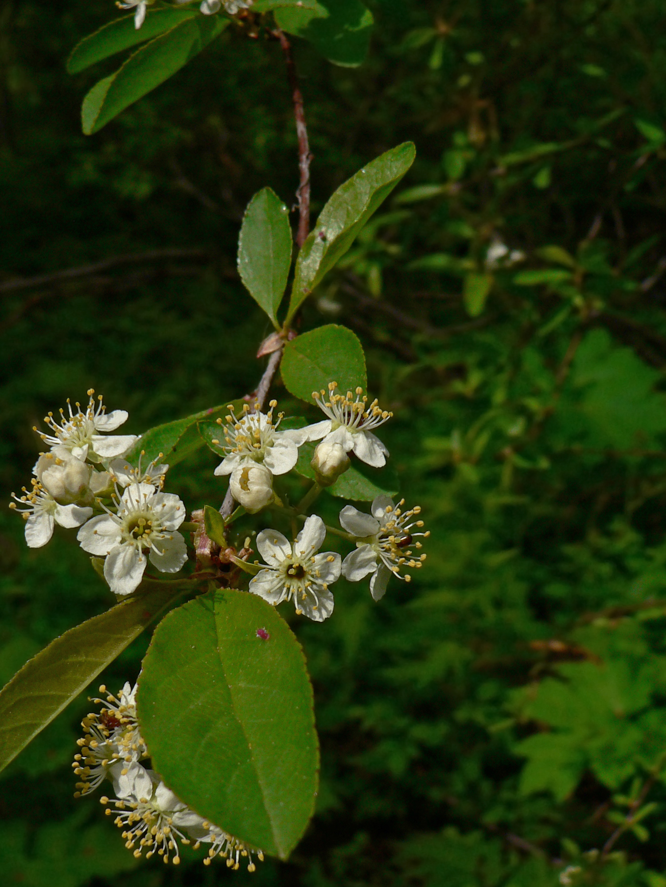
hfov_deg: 31.4
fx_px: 1180
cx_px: 256
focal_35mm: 46
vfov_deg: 41.2
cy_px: 465
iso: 80
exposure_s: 1/640
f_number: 4.5
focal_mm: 6
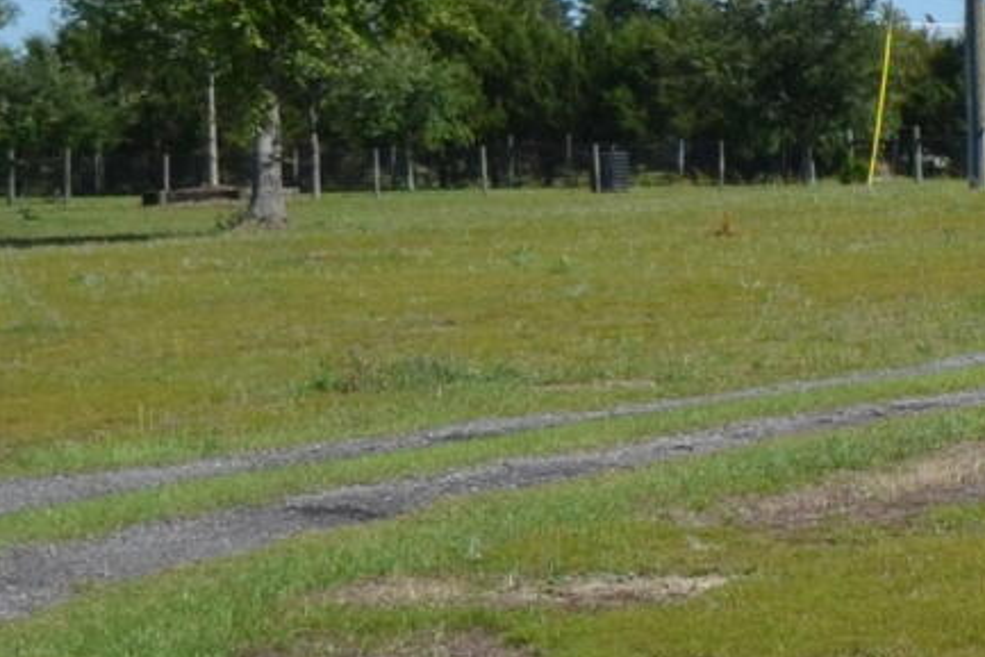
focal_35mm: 187
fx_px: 5118
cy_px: 284
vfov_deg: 7.3
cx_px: 2753
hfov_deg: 9.2
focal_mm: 18
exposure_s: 1/1250
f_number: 3.5
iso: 100
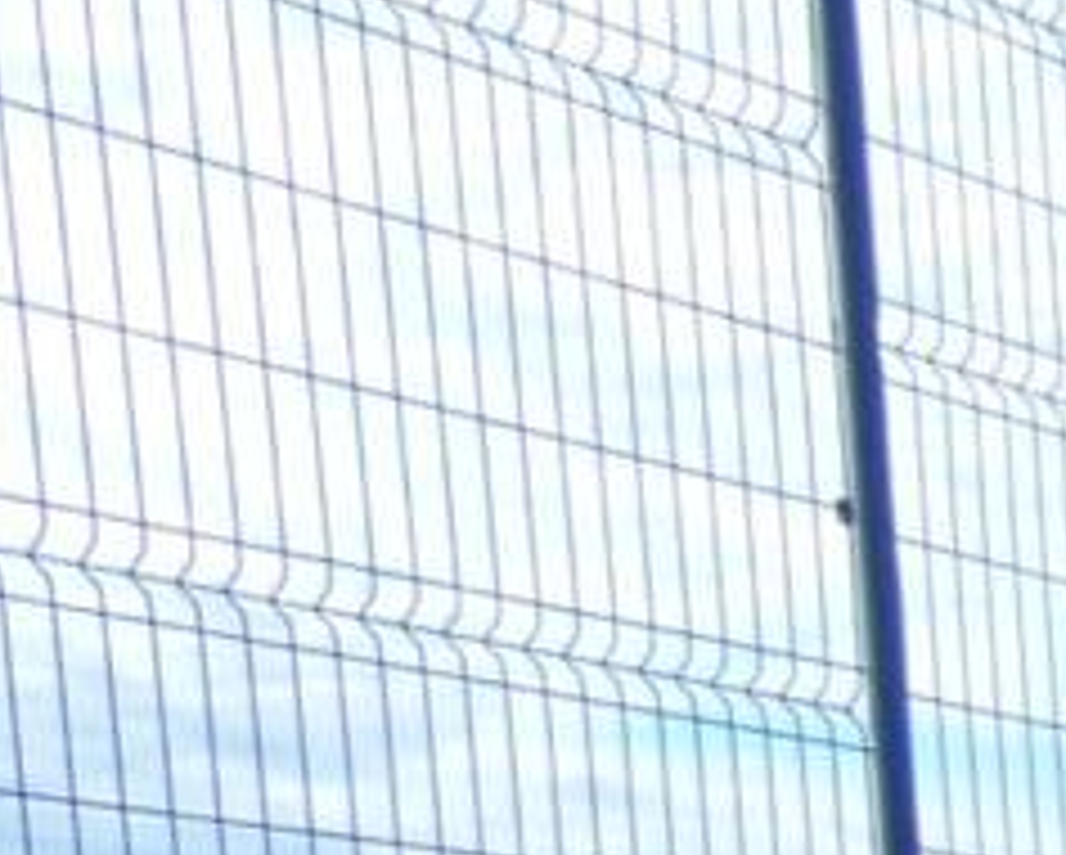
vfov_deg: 12.0
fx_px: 3473
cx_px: 3005
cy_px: 1876
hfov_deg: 11.7
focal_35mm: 110
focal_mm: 3.6
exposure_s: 1/500
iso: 80
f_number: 2.8
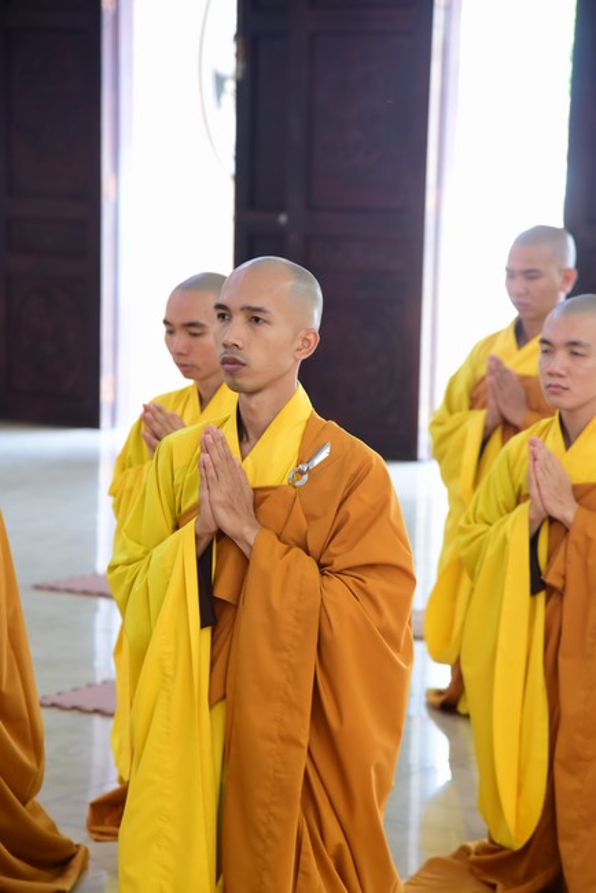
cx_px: 298
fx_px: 2977
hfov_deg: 11.4
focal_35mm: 120
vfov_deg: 17.1
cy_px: 446
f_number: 5
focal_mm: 120
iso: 2000
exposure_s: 1/50
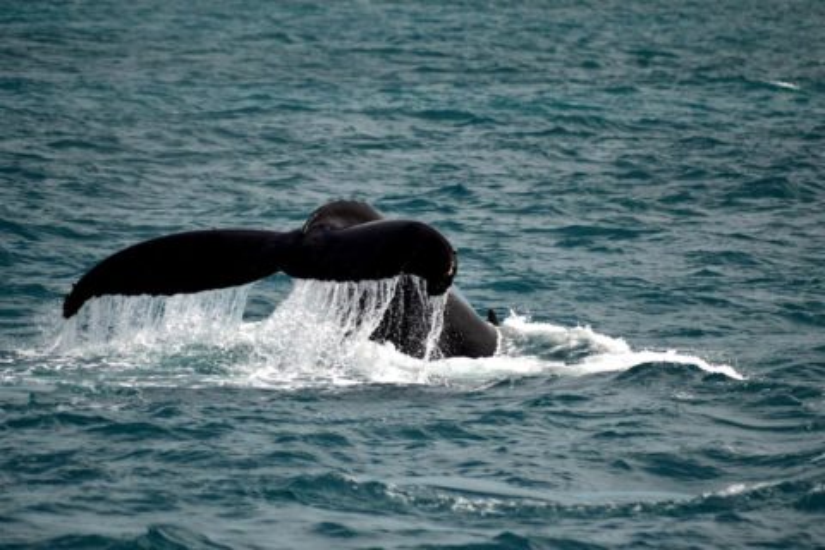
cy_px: 275
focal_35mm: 450
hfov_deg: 4.6
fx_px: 10312
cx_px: 412
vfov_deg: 3.1
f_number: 5.6
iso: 100
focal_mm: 300
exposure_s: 1/3200
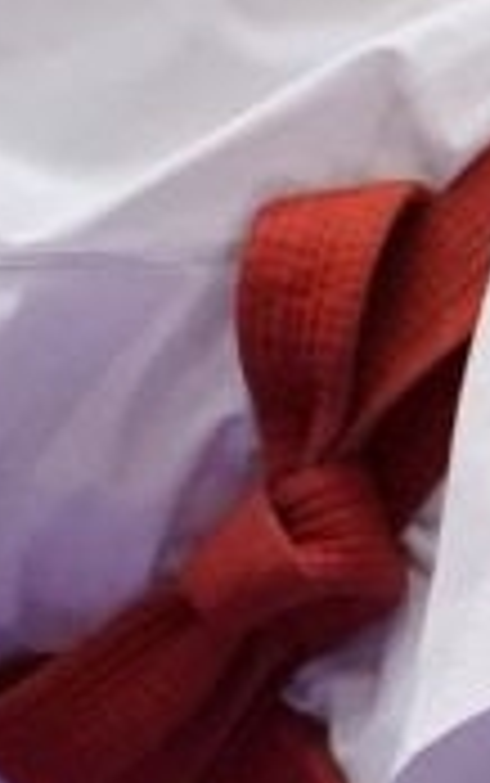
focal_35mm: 1743
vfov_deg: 1.2
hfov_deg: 0.8
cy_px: 68
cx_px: 809
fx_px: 37180
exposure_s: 1/800
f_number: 2.8
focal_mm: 165
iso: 6400
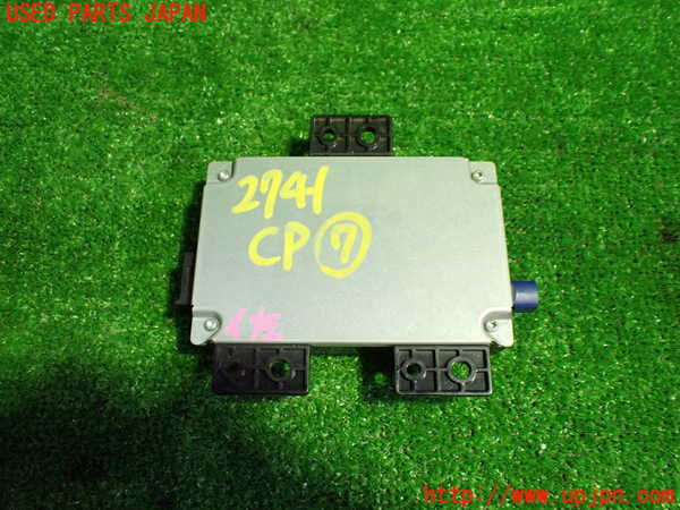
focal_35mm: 30
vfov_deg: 46.8
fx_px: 589
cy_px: 255
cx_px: 340
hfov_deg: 60.0
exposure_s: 1/125
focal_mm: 5.4
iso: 800
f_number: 2.3
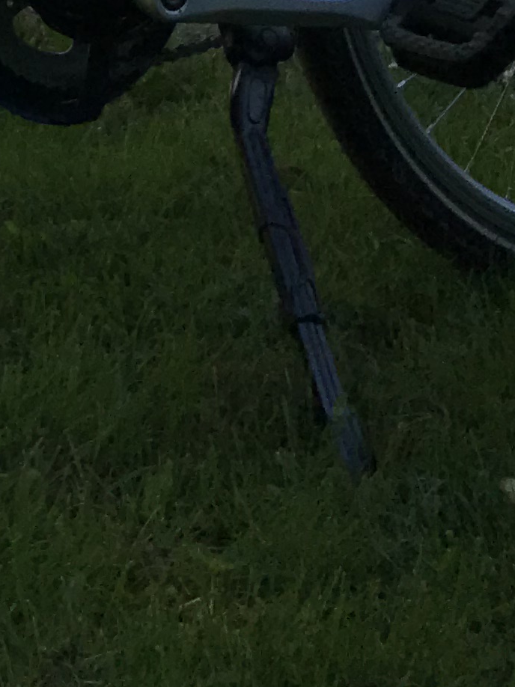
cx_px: -180
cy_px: -815
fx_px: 2441
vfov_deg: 13.1
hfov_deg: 11.7
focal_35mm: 123
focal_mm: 3.99
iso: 20
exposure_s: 1/2591
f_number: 1.8
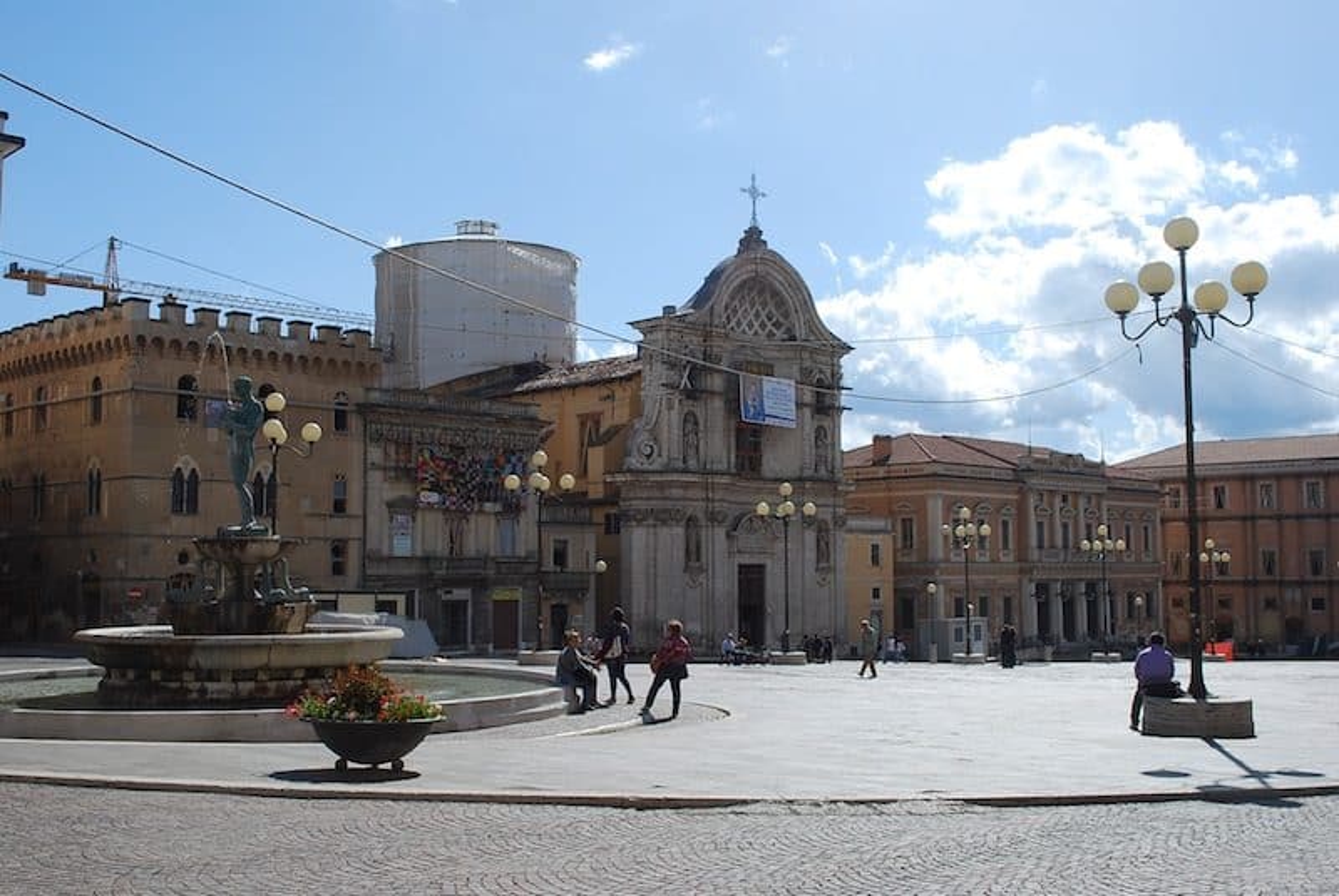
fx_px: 1453
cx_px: 670
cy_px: 448
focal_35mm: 39
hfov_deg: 49.5
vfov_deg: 34.3
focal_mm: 26
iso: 100
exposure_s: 1/250
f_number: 8
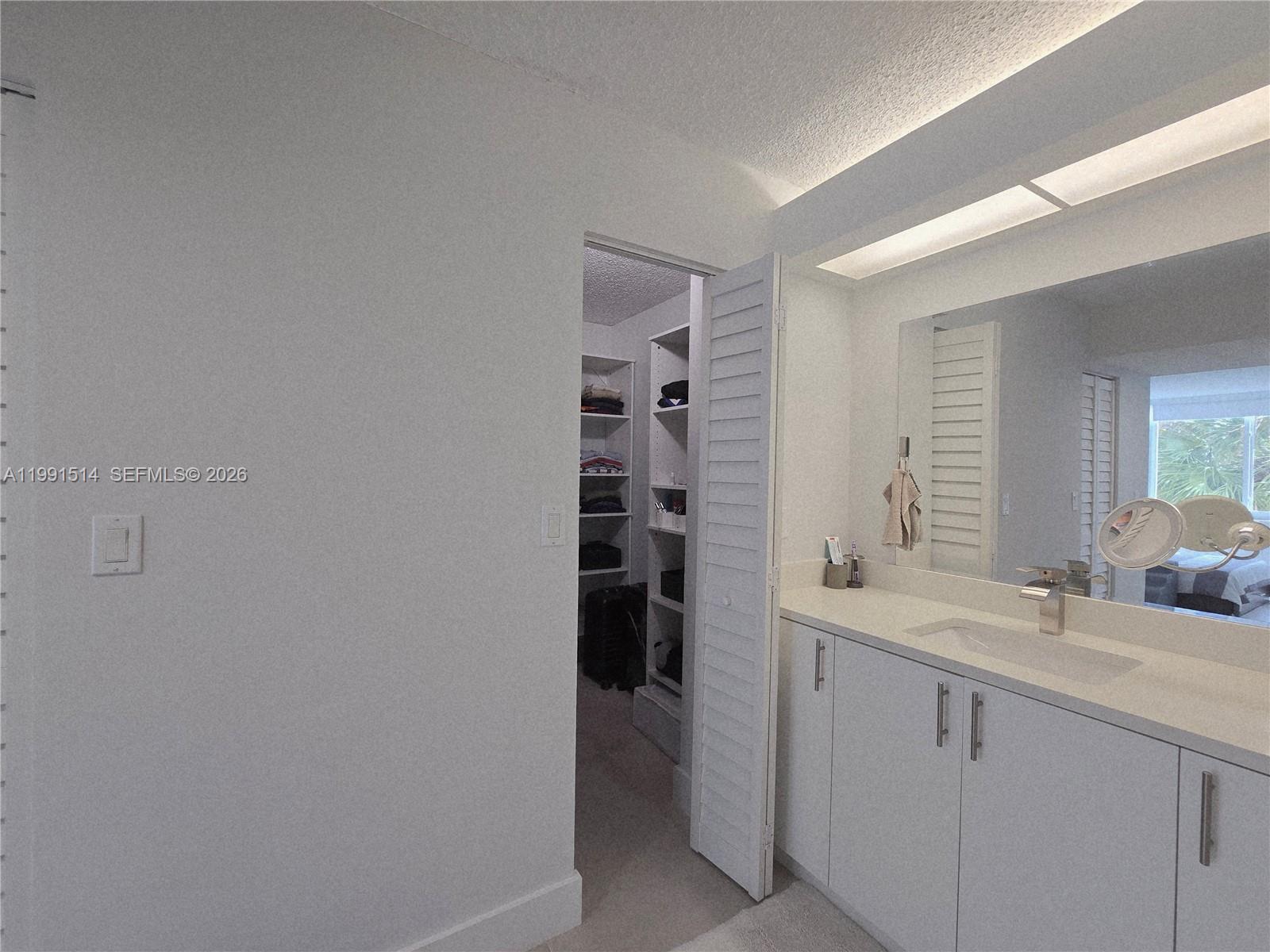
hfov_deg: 106.2
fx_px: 477
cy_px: 476
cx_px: 635
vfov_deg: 89.9
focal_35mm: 13
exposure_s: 1/54.1
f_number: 2.2
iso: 50
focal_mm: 2.2
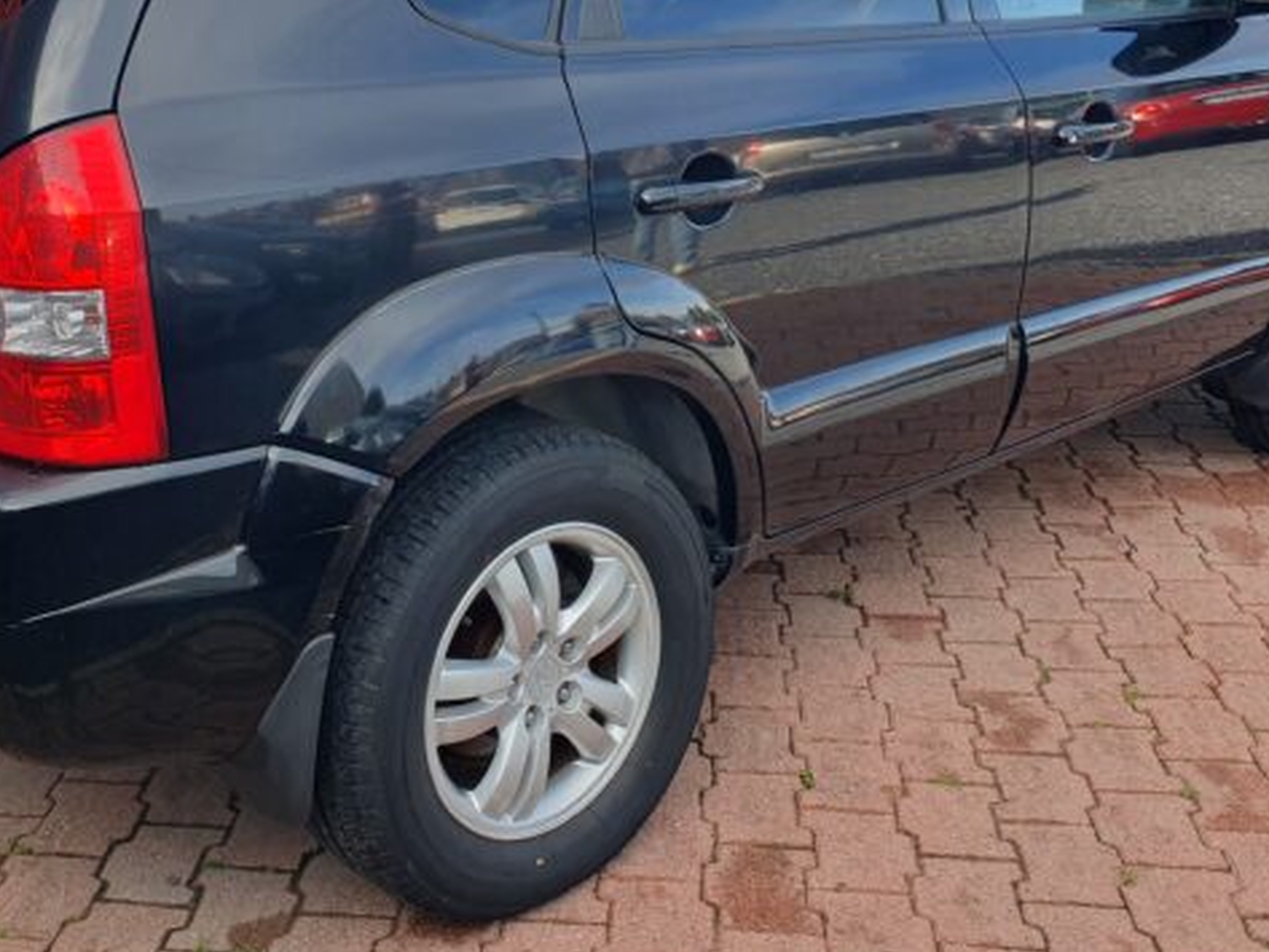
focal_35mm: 44
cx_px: 537
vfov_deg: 32.3
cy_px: 244
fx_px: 1613
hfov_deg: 42.8
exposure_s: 1/460
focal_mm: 4.32
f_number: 2.4
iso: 50
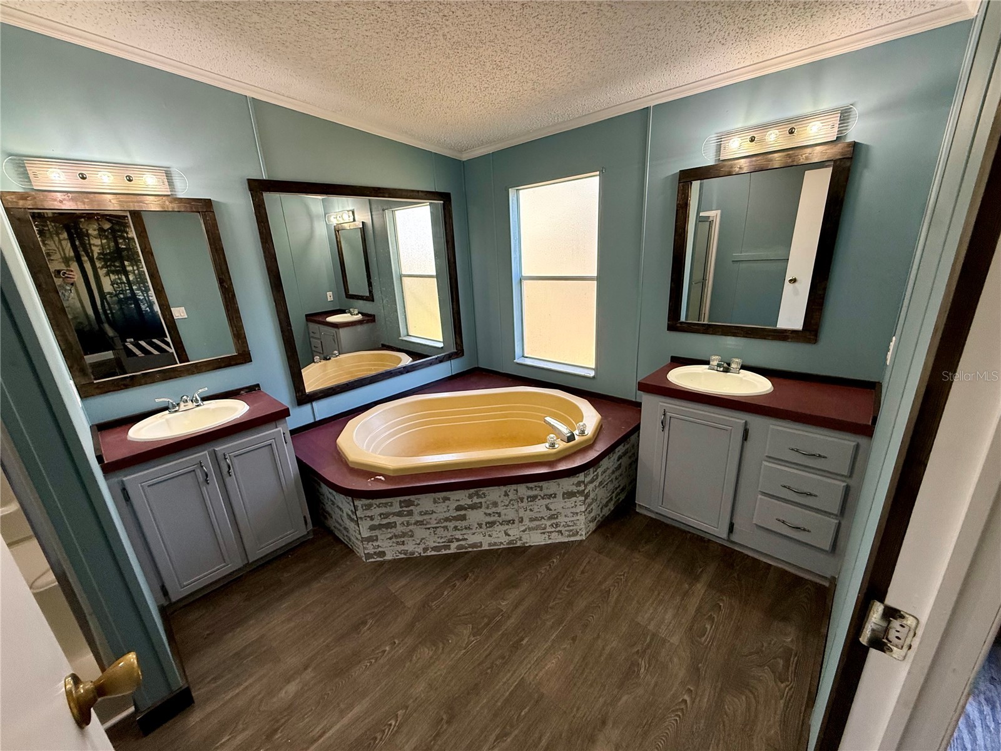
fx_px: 405
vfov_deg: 85.7
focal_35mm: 14
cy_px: 376
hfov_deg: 102.1
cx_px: 500
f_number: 2.2
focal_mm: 2.22
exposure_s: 1/120
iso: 200
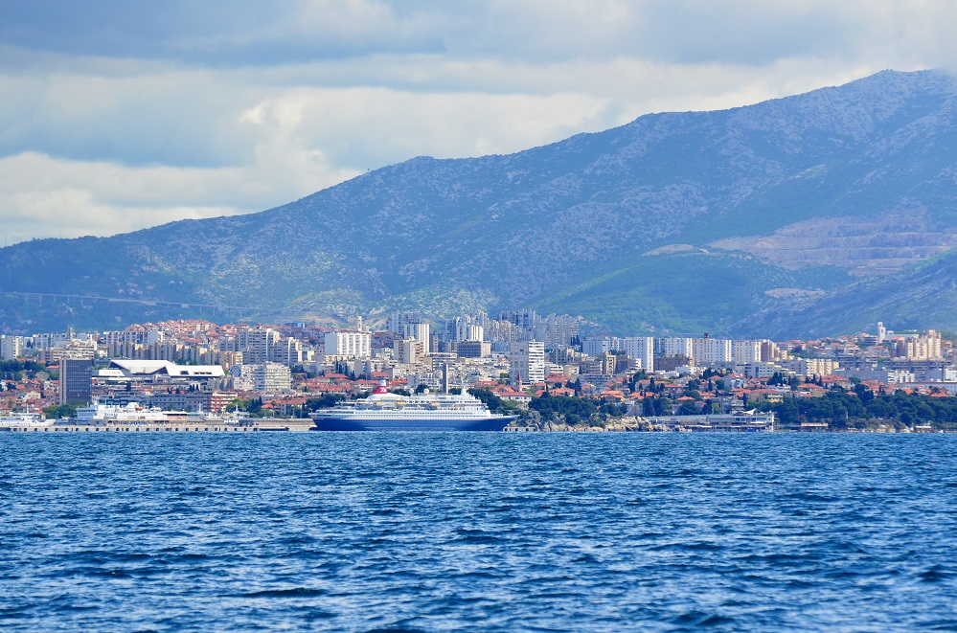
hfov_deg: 8.1
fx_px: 6763
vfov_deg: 5.4
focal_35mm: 255
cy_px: 316
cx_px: 478
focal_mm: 170
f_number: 5.6
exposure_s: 1/2000
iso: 400
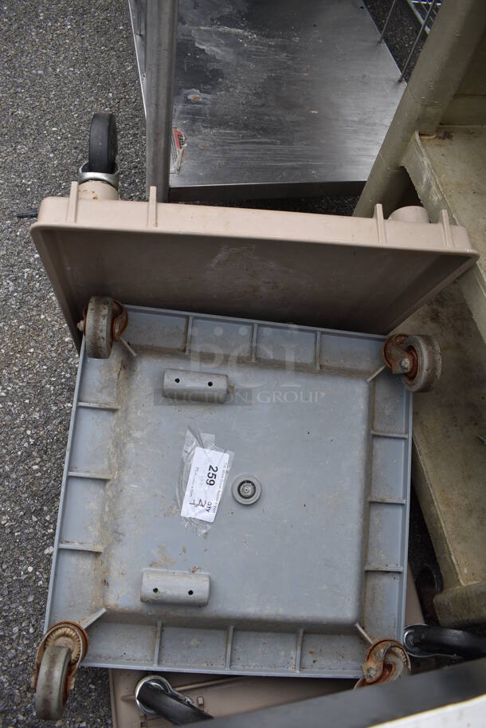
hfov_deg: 48.0
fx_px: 546
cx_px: 243
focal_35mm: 27
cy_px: 364
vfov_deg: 67.3
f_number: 6.3
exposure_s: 1/160
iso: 200
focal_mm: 18
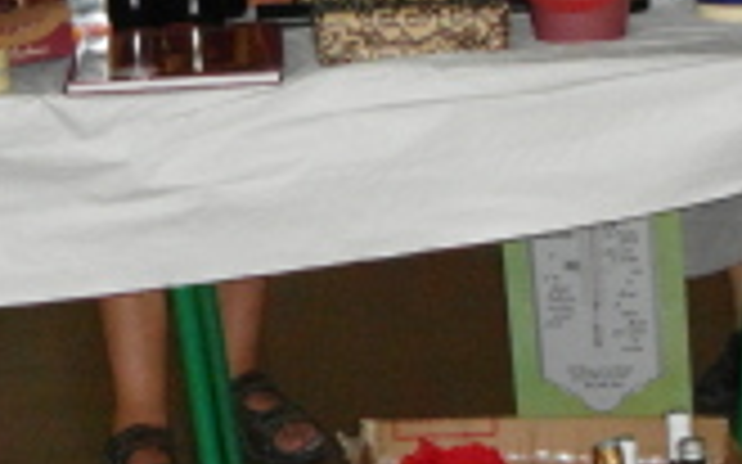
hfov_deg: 14.9
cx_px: 506
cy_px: -23
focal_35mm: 140
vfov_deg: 9.3
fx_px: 2830
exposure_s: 1/45
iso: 480
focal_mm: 6.8
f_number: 3.6
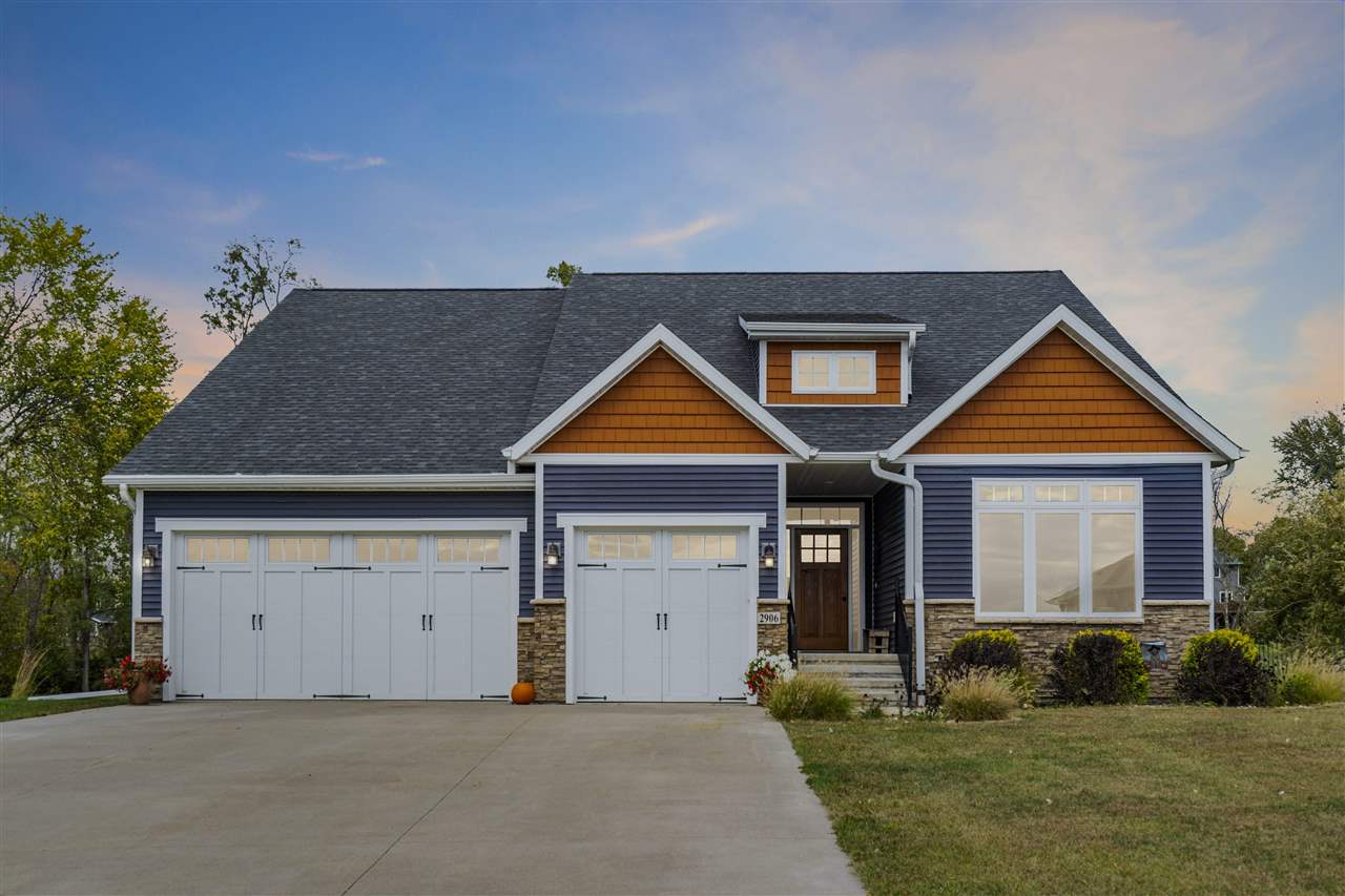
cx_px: 672
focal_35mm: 33
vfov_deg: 40.0
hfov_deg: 57.2
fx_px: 1233
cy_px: 448
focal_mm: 33
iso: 400
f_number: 9
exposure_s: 1/500
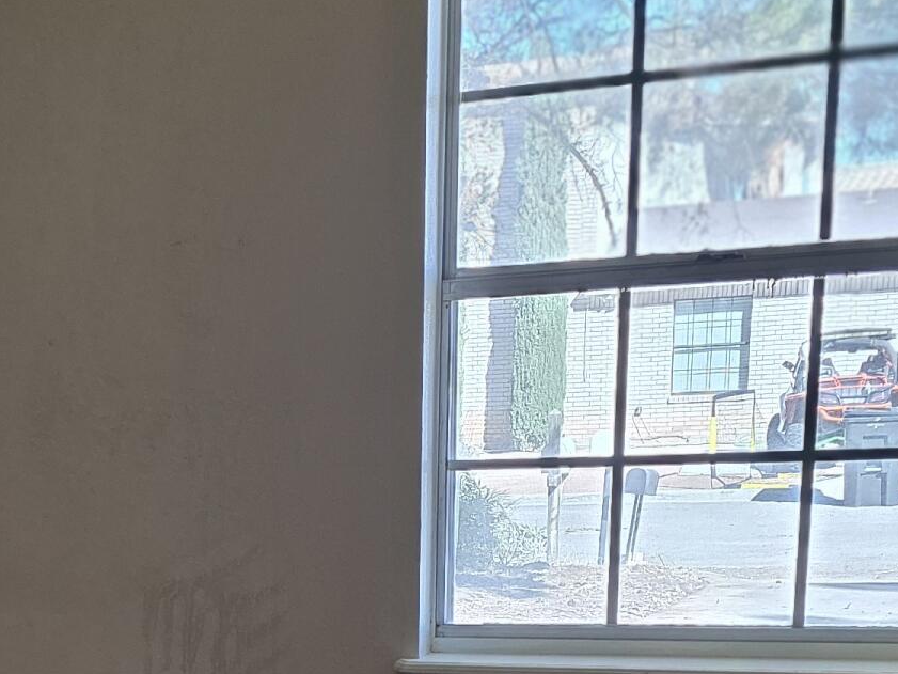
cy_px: 835
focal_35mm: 82
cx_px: -125
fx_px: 2128
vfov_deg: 17.1
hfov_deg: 22.3
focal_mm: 6.3
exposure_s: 1/180
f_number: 1.7
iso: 160
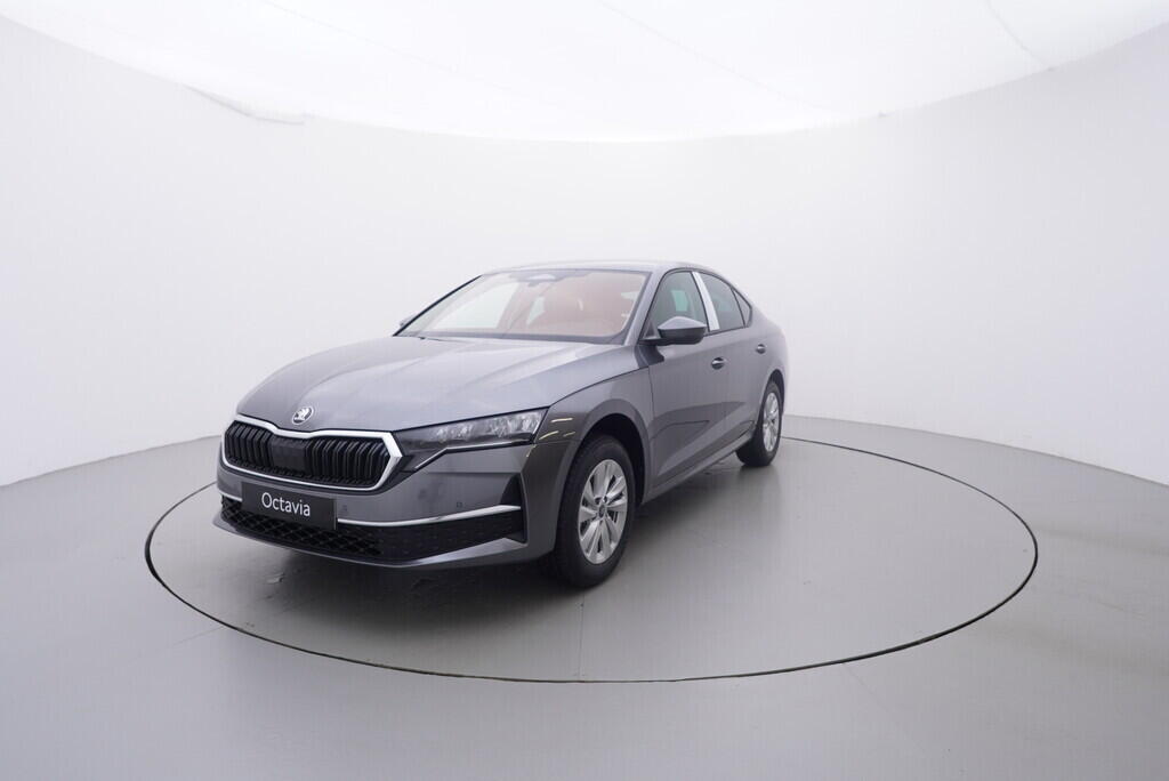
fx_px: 731
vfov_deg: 56.2
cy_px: 390
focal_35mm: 22
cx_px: 584
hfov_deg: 77.3
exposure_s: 1/80
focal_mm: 15
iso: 200
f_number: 5
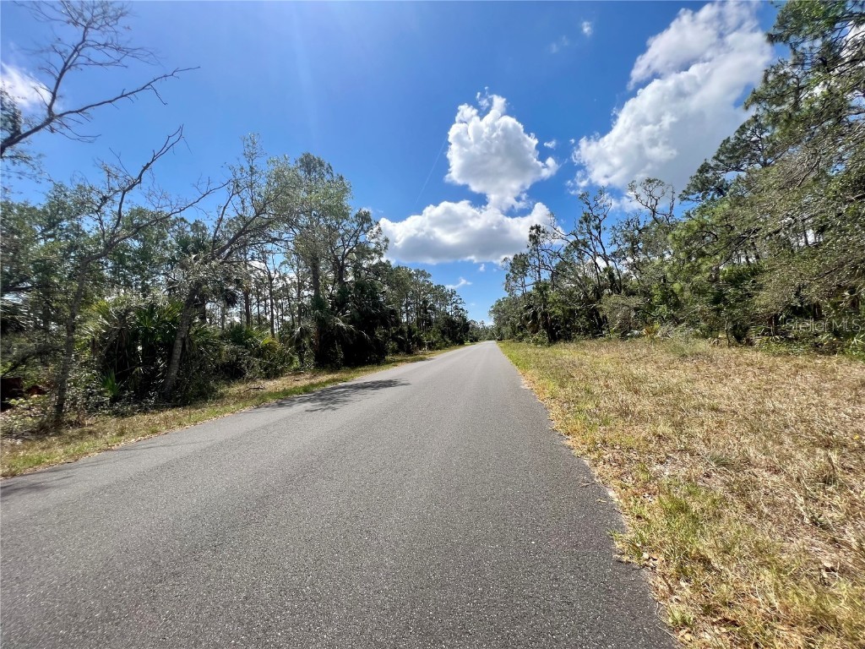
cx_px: 432
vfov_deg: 89.9
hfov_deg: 106.2
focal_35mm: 13
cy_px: 324
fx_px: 325
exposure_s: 1/2137
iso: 32
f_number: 1.8
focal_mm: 1.57
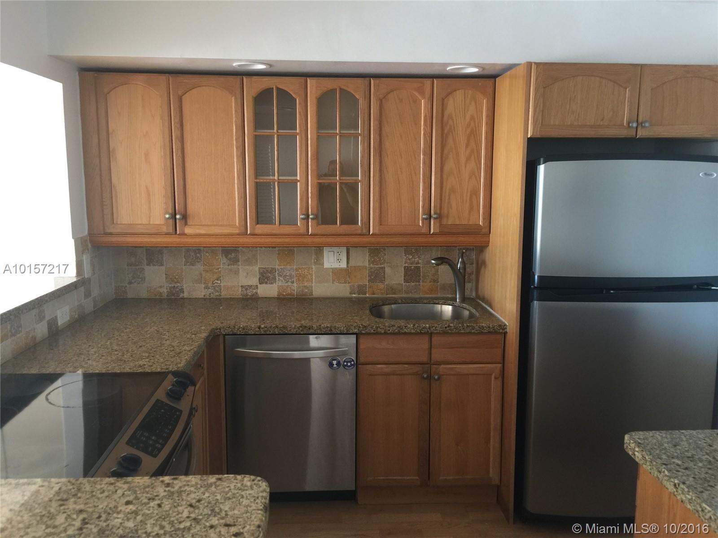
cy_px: 269
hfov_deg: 61.7
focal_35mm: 29
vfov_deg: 48.2
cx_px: 359
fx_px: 602
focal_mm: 4.15
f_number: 2.2
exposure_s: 1/15
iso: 64
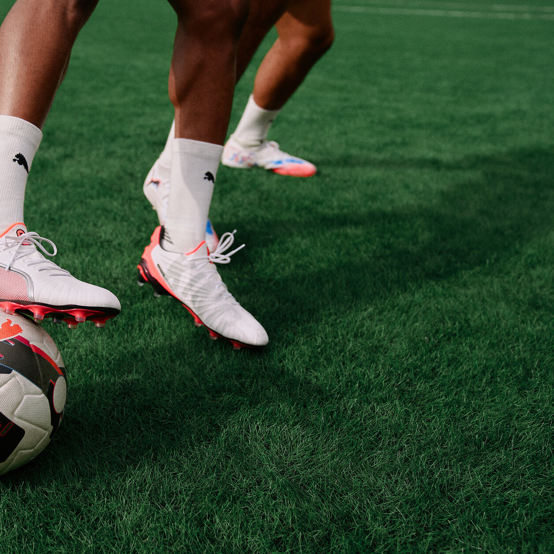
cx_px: 159
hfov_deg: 37.7
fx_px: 797
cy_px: 280
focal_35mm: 44
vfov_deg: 38.3
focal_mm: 34
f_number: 4
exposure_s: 1/2000
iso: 200
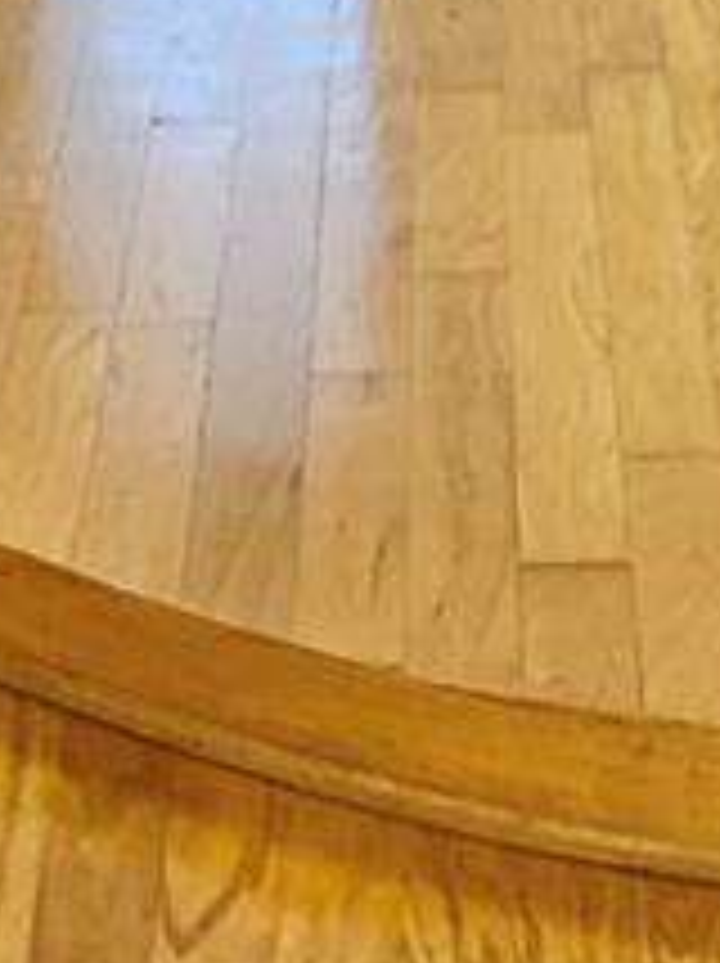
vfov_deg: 12.2
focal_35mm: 146
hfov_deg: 10.1
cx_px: 657
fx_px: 4057
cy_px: -896
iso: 160
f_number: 1.8
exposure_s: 1/60
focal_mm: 4.25
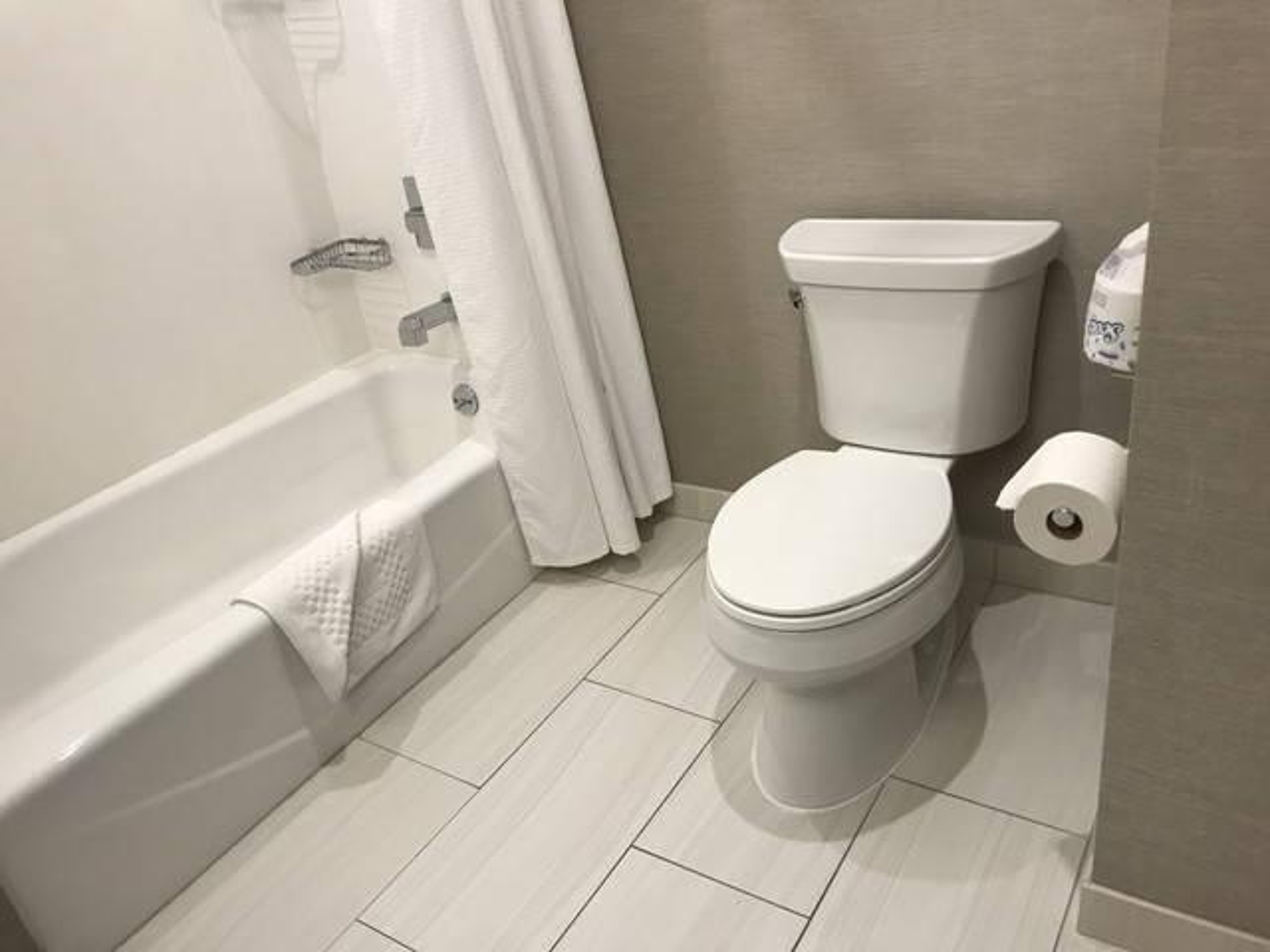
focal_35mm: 28
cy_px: 476
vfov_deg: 49.7
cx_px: 635
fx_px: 1027
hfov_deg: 63.4
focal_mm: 3.99
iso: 32
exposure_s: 1/30
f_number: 1.8
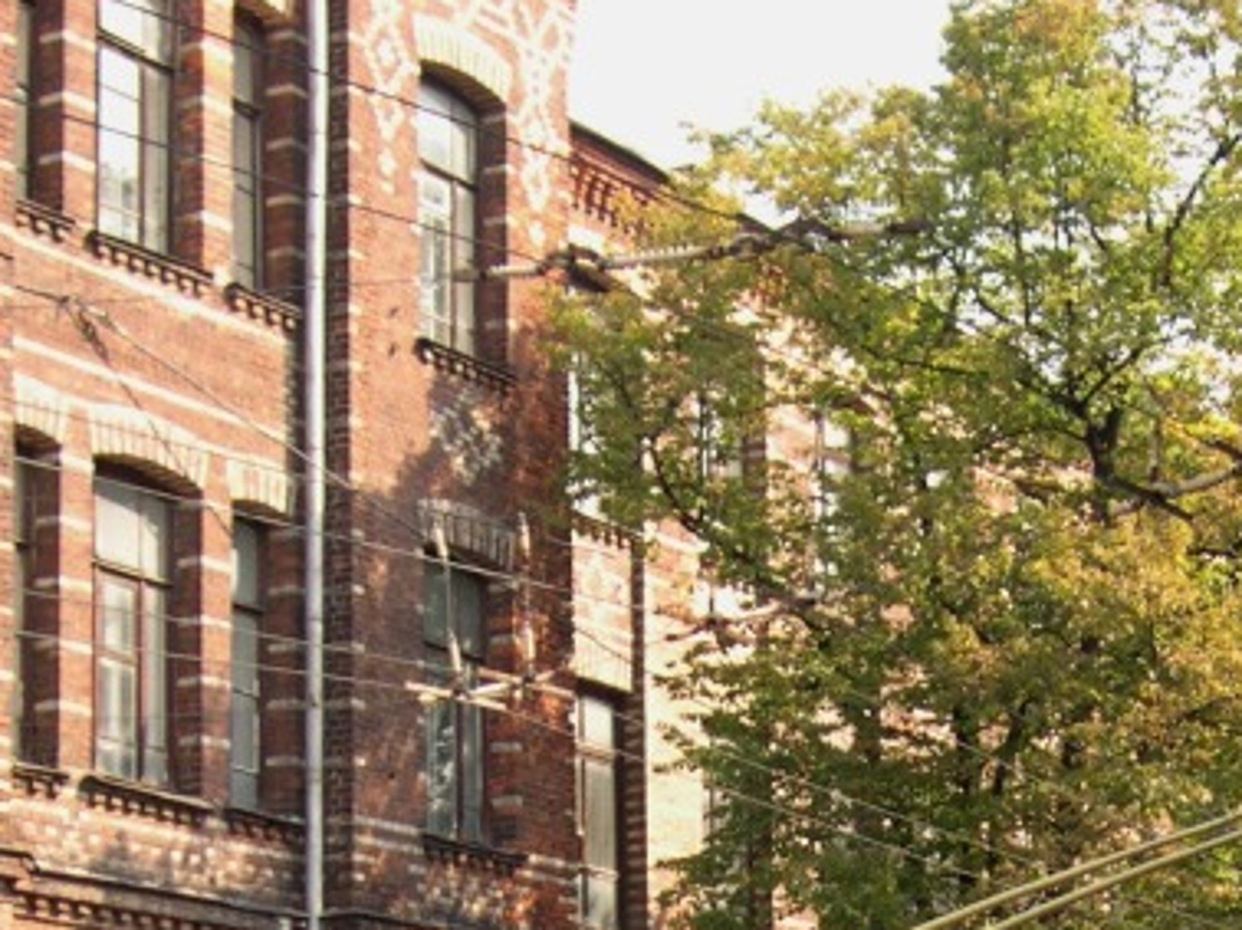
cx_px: 858
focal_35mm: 103
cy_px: 1232
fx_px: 3693
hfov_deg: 19.0
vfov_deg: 13.8
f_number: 2.8
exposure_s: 1/223
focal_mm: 8
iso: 100
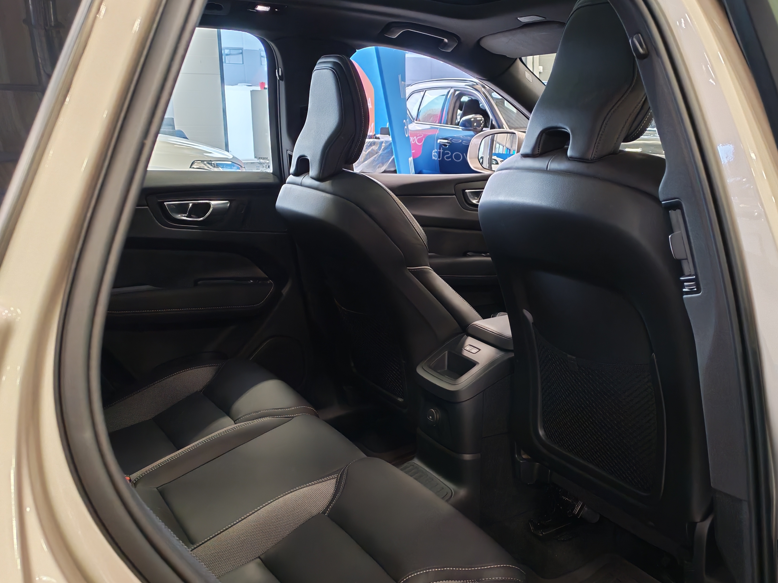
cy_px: 319
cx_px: 470
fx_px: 832
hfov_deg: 49.8
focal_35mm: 37
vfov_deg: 38.6
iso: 762
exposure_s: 1/100
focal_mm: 6.12
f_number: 1.9
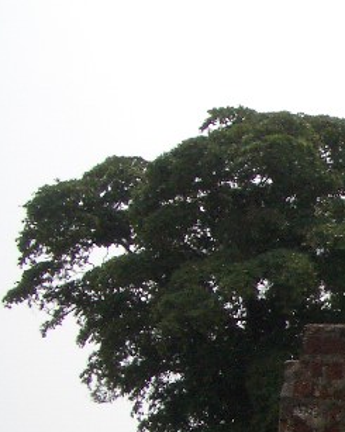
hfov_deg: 11.9
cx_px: 715
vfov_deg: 16.4
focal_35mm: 114
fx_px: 1457
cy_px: 467
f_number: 4.3
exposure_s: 1/1600
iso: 100
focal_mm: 5.8
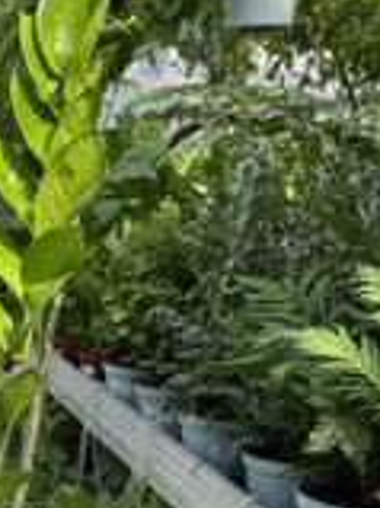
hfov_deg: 19.5
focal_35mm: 68
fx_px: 997
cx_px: -147
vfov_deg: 27.8
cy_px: 428
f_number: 1.78
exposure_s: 1/1106
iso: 80
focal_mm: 6.76
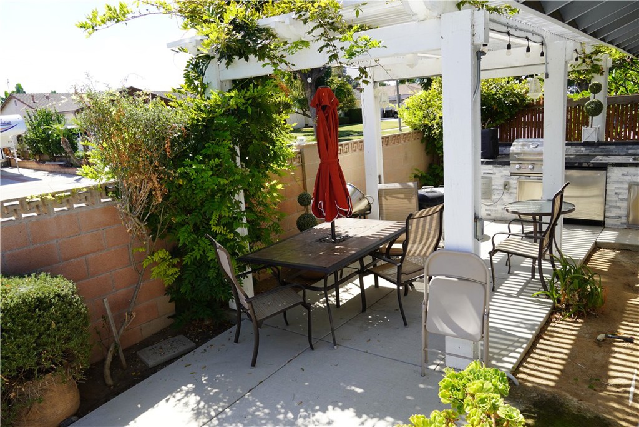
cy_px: 214
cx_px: 320
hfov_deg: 67.4
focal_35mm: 27
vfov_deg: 47.9
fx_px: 479
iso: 100
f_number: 7.1
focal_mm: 18
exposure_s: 1/100
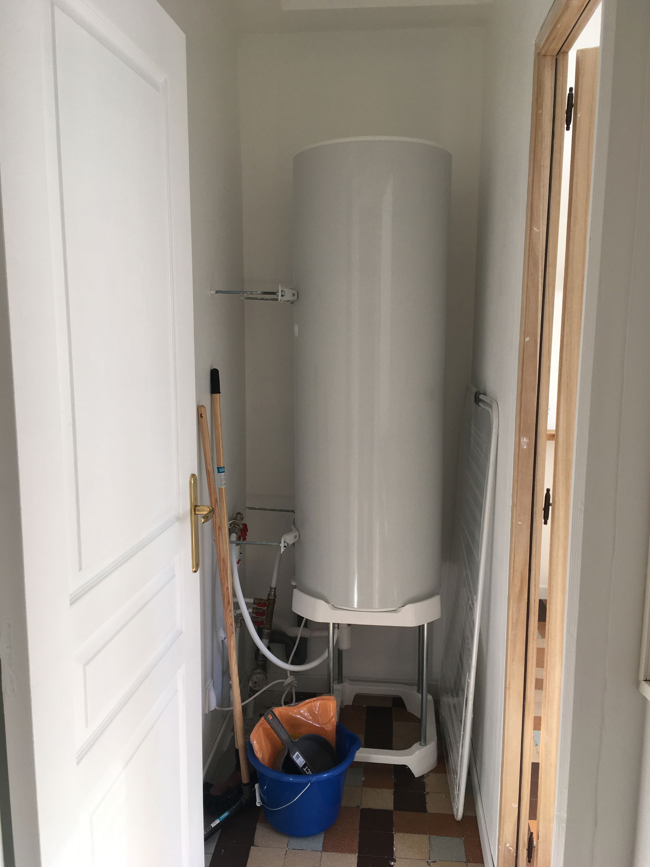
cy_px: 434
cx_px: 325
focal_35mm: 29
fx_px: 726
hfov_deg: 48.2
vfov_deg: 61.7
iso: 32
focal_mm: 4.15
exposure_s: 1/50
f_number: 2.2
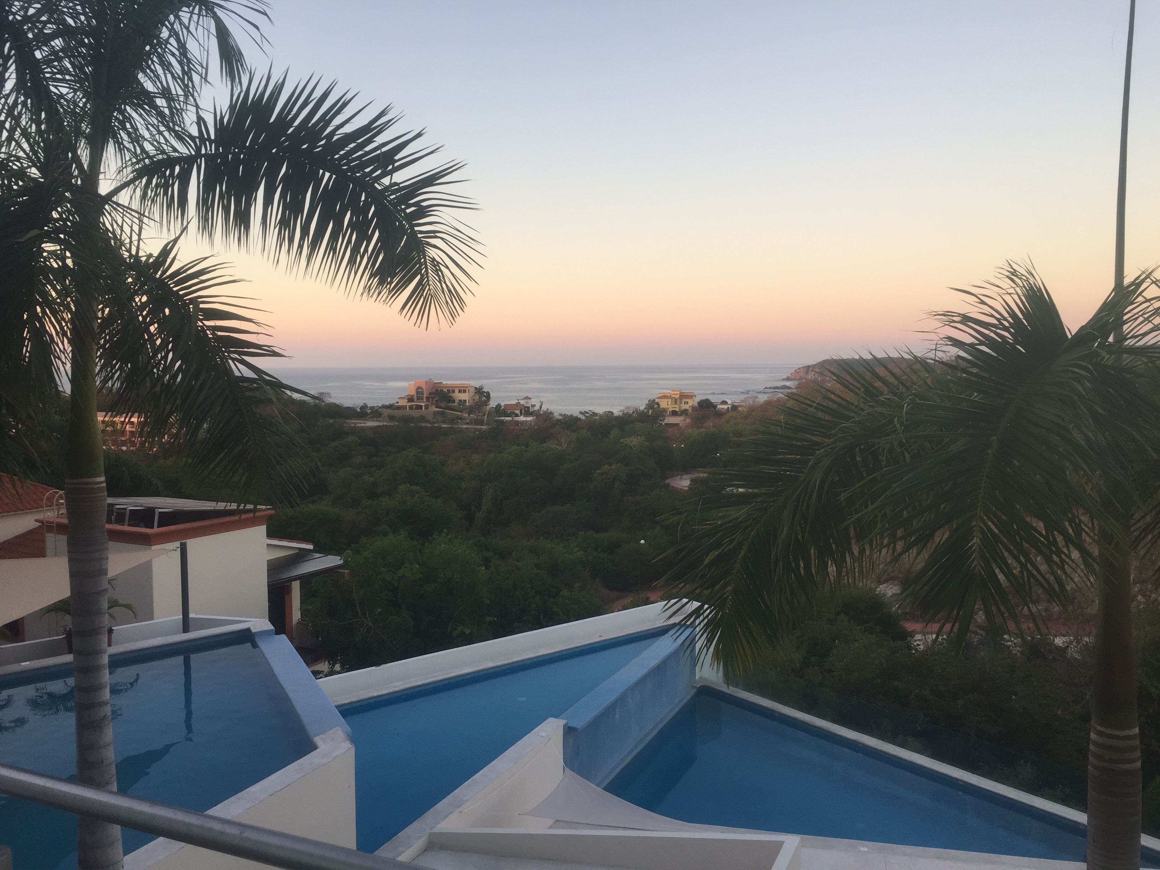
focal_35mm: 29
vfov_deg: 48.2
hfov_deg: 61.7
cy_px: 435
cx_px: 580
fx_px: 972
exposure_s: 1/120
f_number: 2.2
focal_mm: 4.15
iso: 32
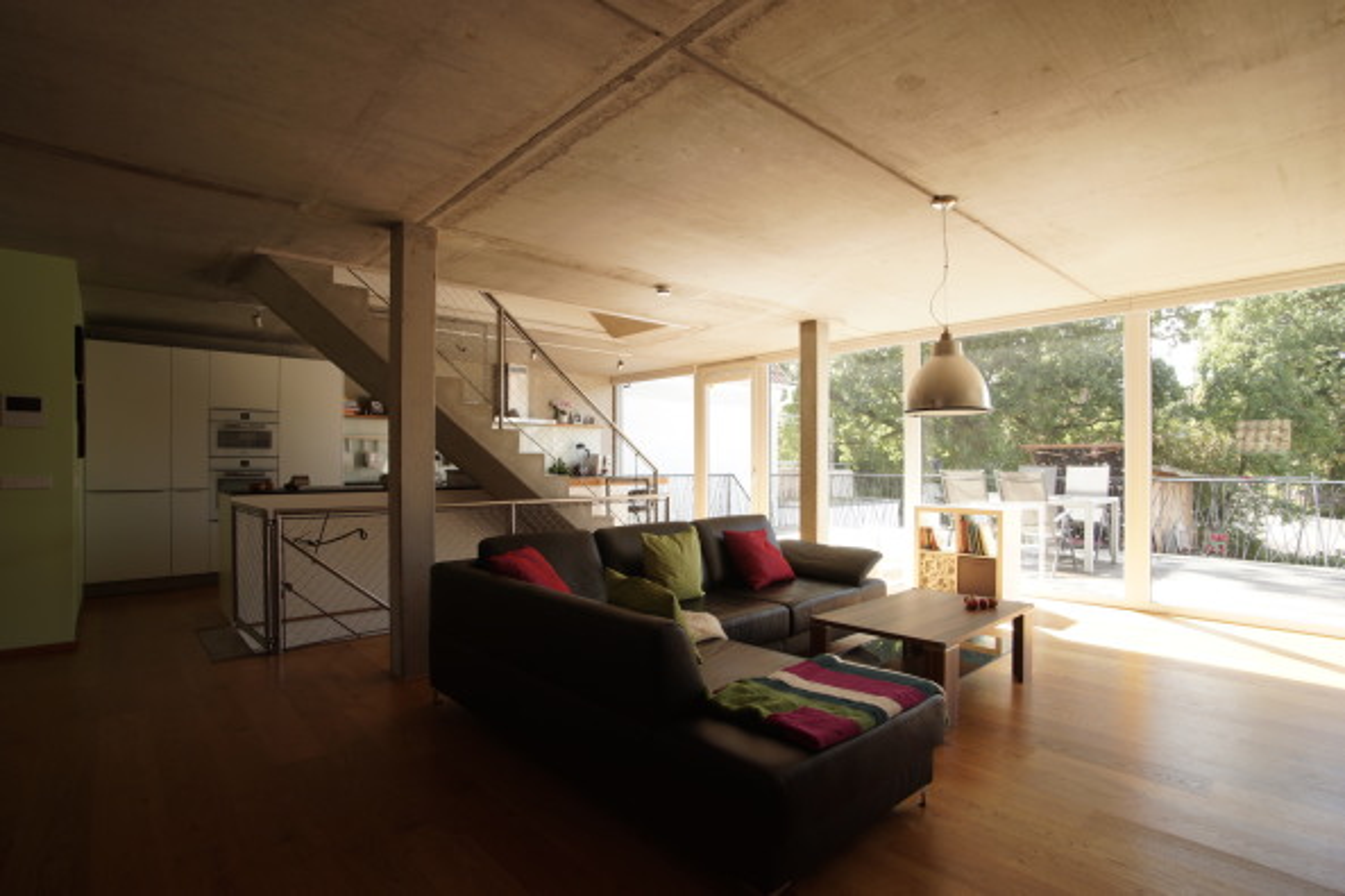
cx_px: 672
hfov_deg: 93.3
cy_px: 448
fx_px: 635
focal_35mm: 17
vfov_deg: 70.4
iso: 100
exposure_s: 1/5
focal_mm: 17
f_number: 14
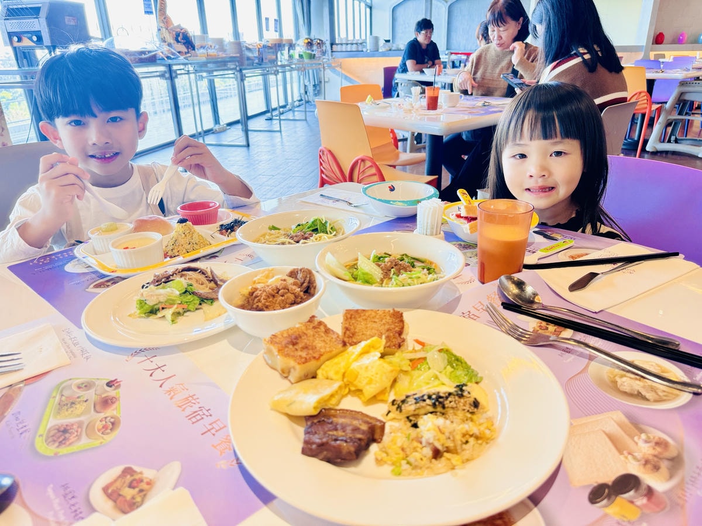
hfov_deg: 71.6
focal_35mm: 24
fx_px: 487
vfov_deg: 56.8
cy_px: 263
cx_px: 351
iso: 125
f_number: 1.78
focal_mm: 6.76
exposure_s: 1/60
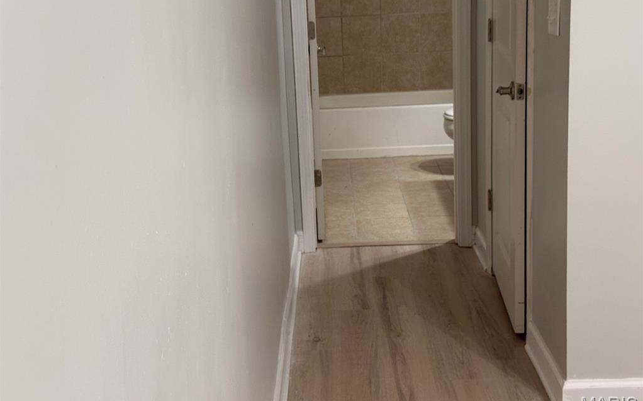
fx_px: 893
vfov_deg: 25.3
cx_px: 322
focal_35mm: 51
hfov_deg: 39.6
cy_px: 175
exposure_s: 1/60
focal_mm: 6.76
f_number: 1.78
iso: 250
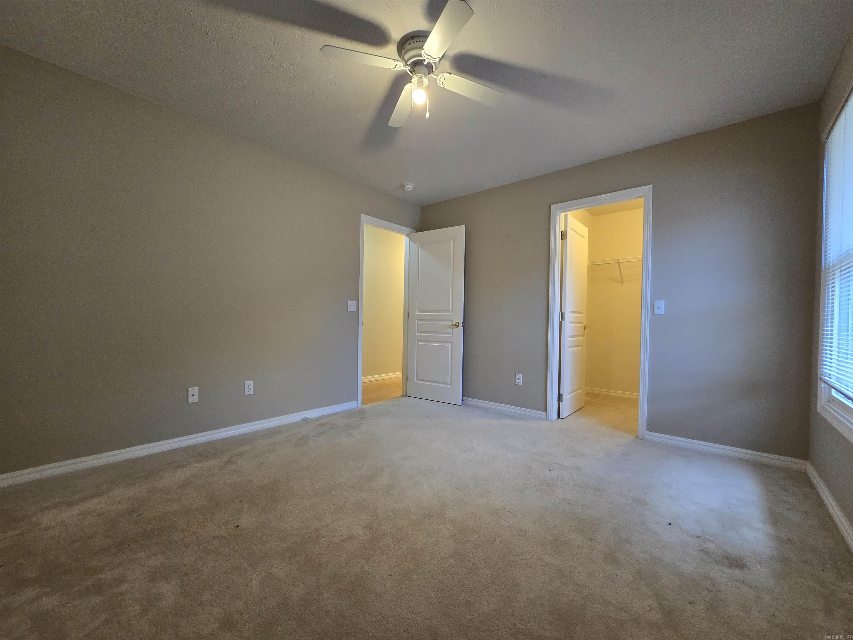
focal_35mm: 13
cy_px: 320
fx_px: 320
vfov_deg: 89.9
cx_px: 426
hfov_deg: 106.2
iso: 320
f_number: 2.2
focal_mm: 2.2
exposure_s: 1/60
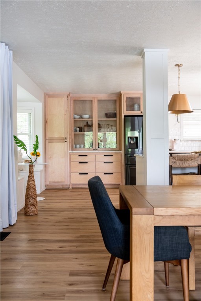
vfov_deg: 53.2
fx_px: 302
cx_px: 100
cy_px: 150
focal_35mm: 36
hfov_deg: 36.8
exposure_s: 1/30
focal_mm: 36
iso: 800
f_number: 7.1
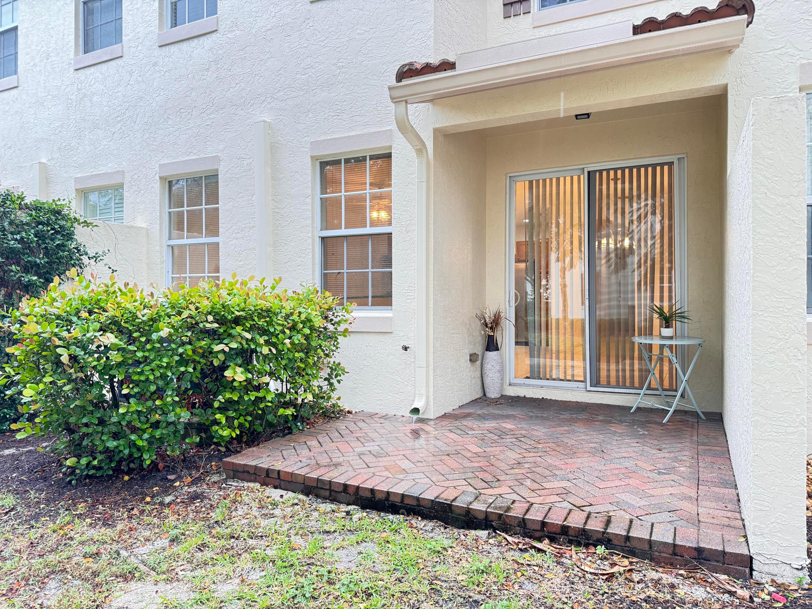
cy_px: 304
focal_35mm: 24
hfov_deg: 71.6
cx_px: 406
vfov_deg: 56.8
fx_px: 563
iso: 320
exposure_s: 1/60
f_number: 1.78
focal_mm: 6.86
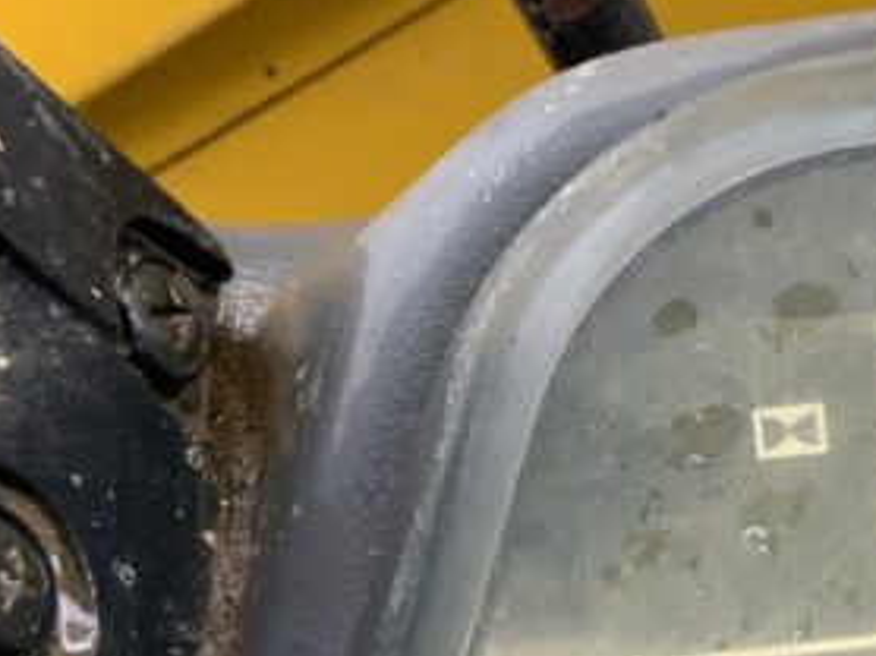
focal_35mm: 107
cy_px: 505
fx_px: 2705
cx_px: 1175
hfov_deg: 17.2
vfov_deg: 13.8
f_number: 1.8
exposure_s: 1/76
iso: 64
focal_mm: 3
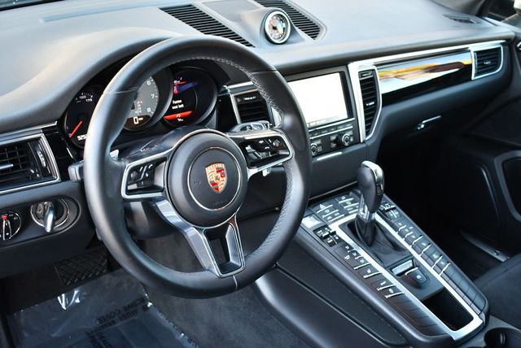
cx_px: 260
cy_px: 174
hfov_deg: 44.5
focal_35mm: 44
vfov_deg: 30.6
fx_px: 637
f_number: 3.8
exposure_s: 1/125
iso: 1000
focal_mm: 22
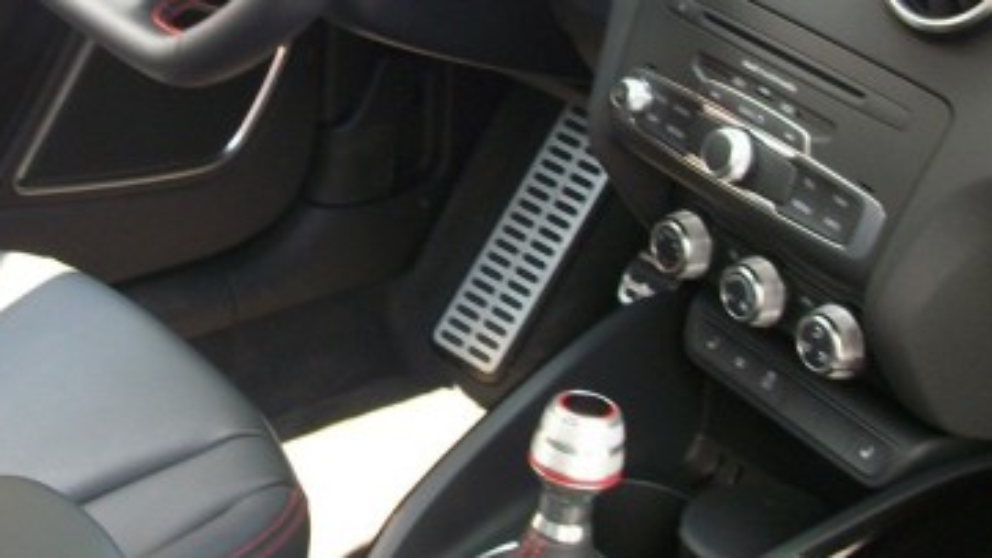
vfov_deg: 14.7
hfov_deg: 25.7
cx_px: 283
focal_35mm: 82
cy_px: 165
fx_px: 2157
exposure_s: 1/40
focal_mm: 5.7
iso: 95
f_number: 2.9
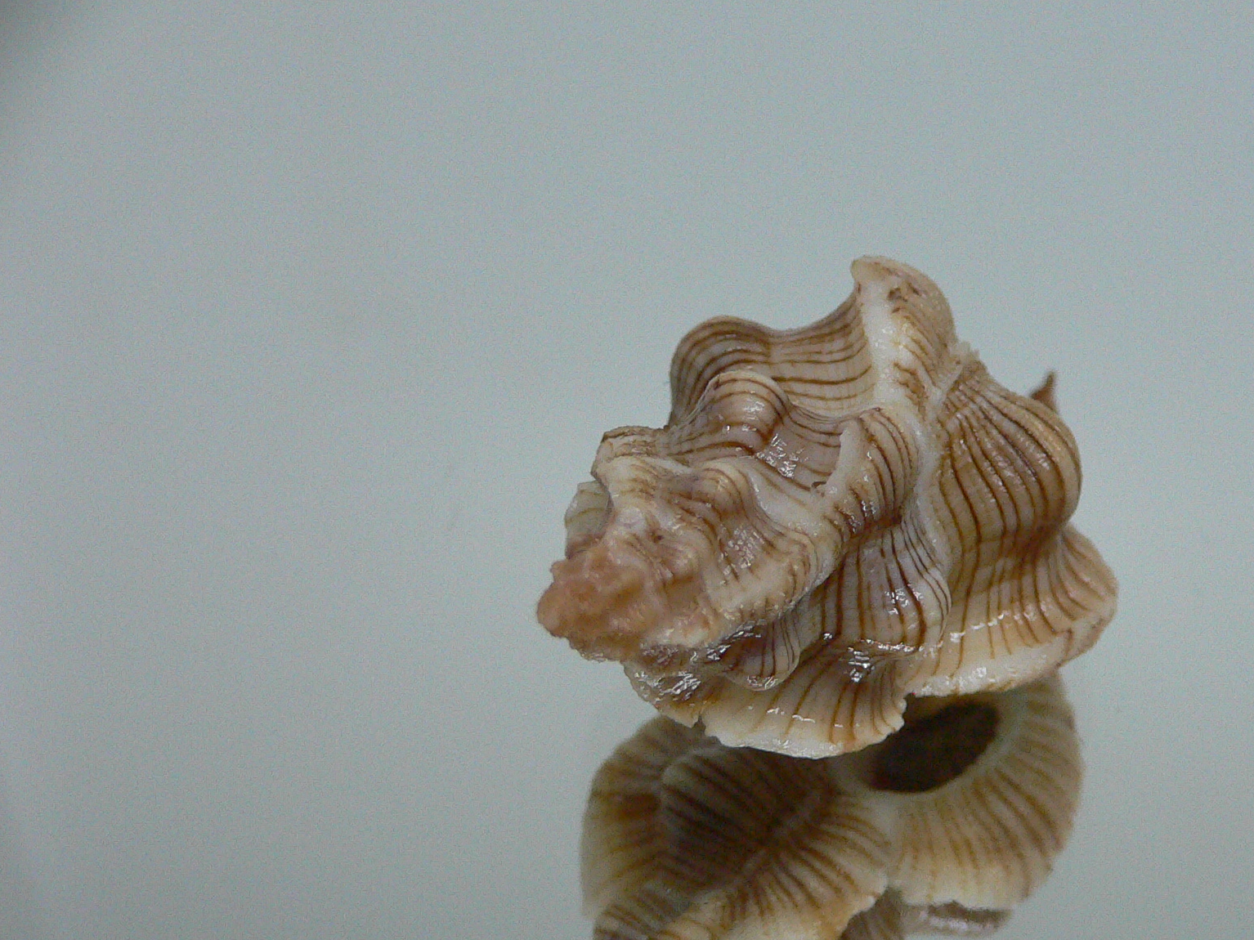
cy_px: 571
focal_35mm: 46
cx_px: 822
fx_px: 1666
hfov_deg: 40.8
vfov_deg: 31.4
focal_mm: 4.6
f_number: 2.8
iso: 200
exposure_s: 1/60
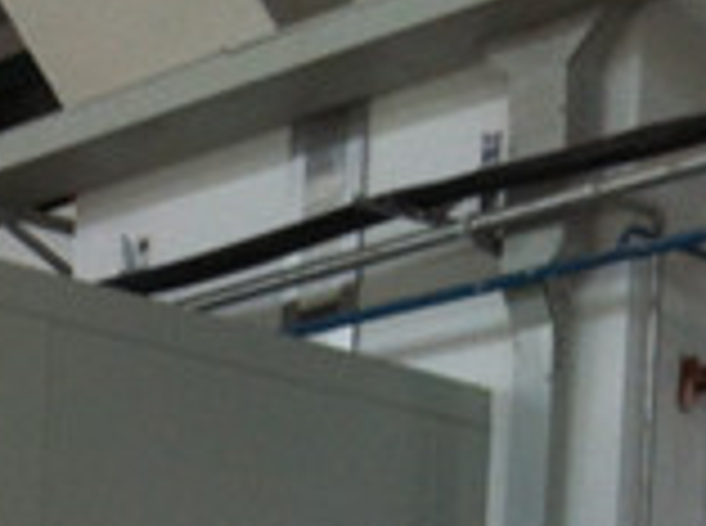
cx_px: -724
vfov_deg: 8.9
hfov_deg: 11.4
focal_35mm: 156
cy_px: 1083
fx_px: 3174
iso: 80
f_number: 2.8
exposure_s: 1/15
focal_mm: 3.85
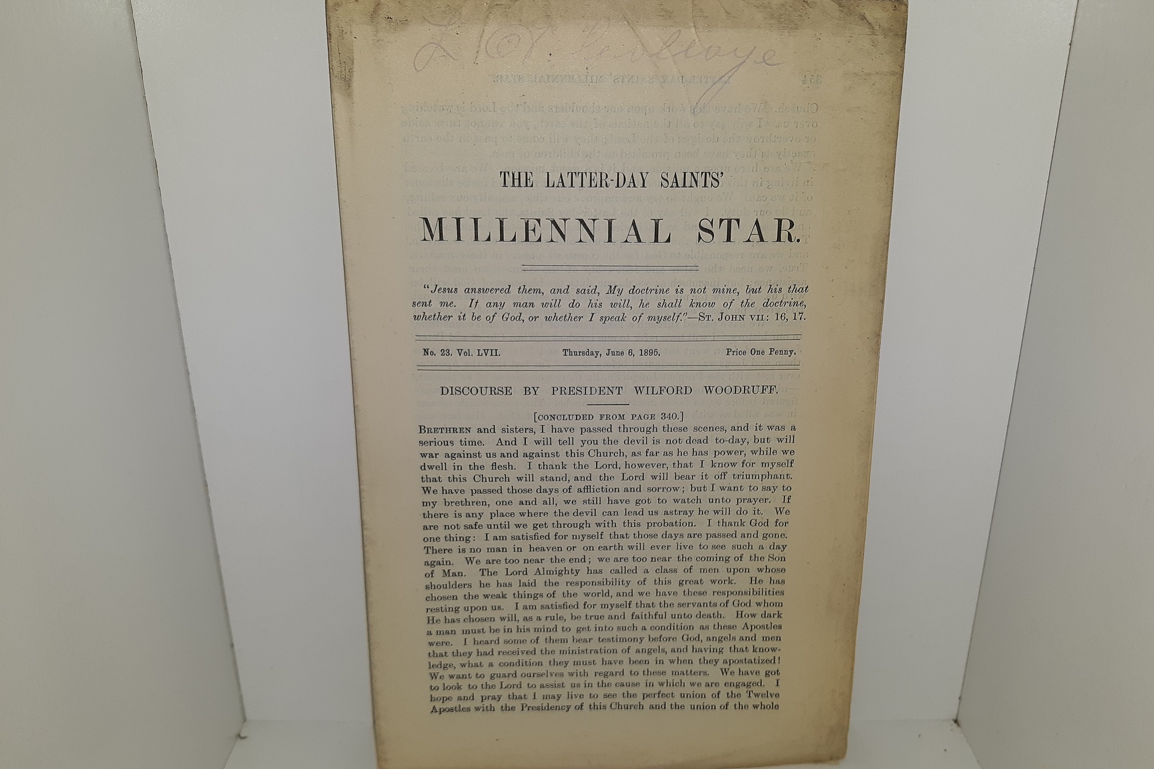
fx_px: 962
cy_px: 399
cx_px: 593
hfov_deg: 61.9
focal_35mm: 30
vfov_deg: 43.6
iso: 40
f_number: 1.7
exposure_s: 1/305
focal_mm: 3.7
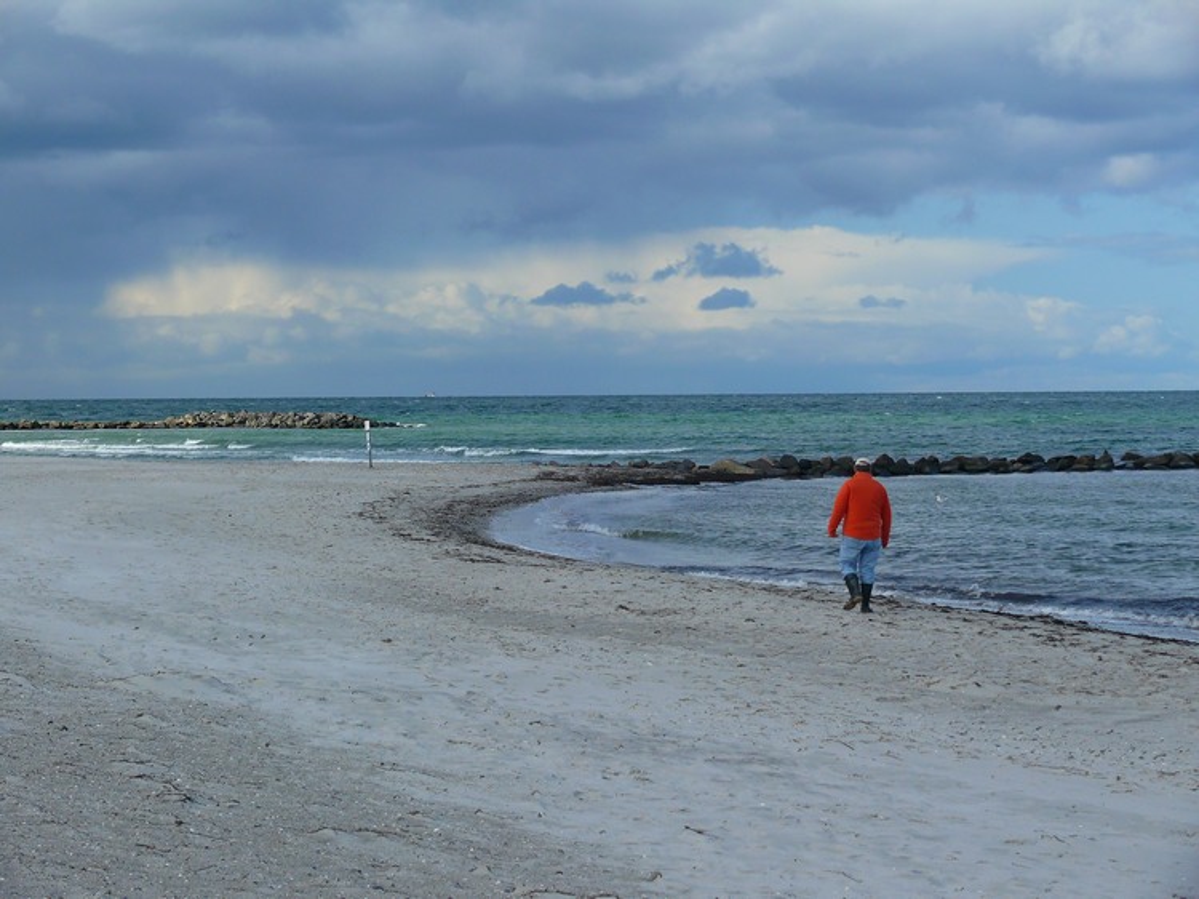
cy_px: 450
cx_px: 600
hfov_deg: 20.9
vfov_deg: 15.7
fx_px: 3255
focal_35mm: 94
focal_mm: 19.8
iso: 100
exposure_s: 1/200
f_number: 4.5
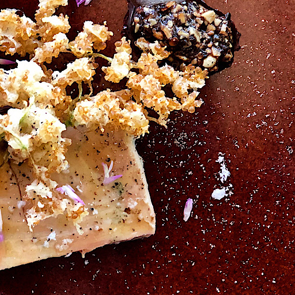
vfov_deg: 14.8
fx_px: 1138
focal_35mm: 118
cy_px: 172
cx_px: 39
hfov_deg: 14.6
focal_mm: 6.6
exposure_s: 1/30
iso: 125
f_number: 2.8
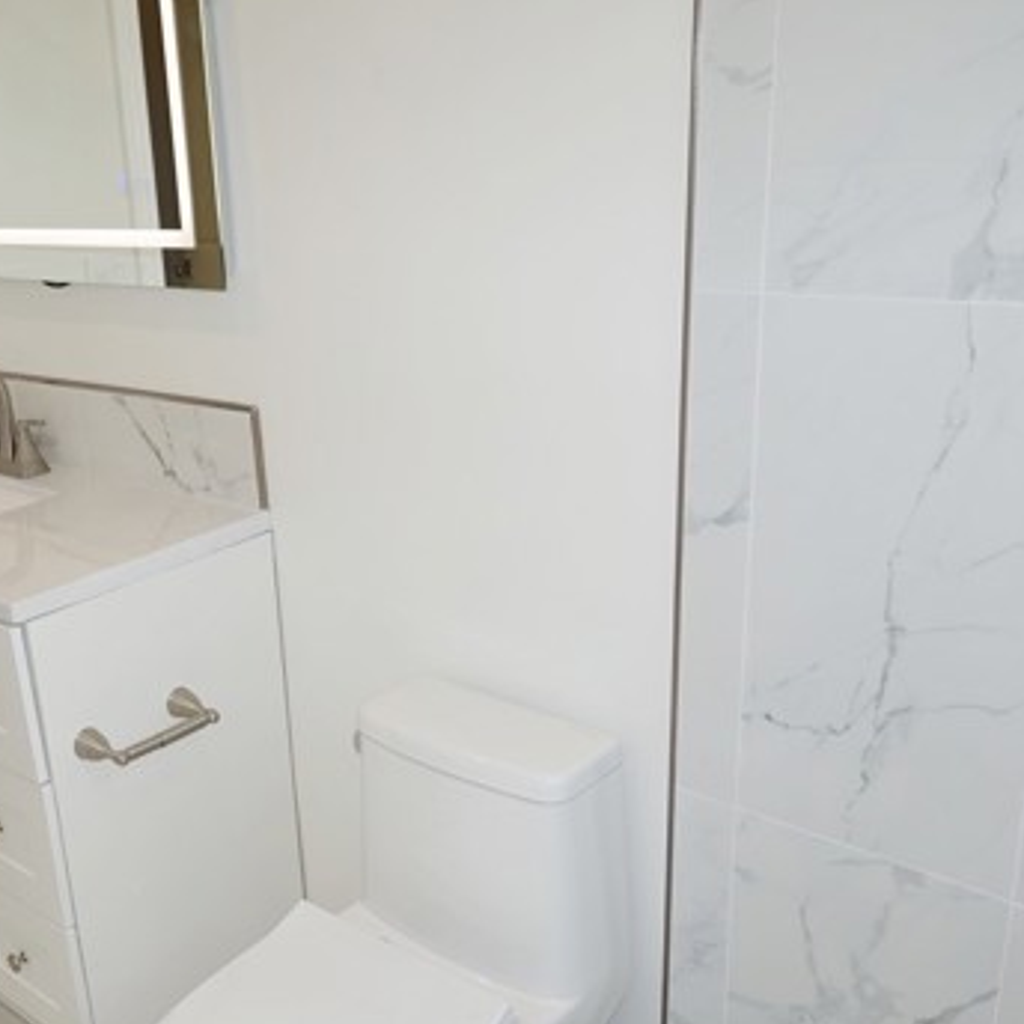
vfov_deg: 43.7
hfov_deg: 42.8
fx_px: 1272
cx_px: 289
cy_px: 603
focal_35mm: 38
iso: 100
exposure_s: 1/125
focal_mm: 9
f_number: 2.8
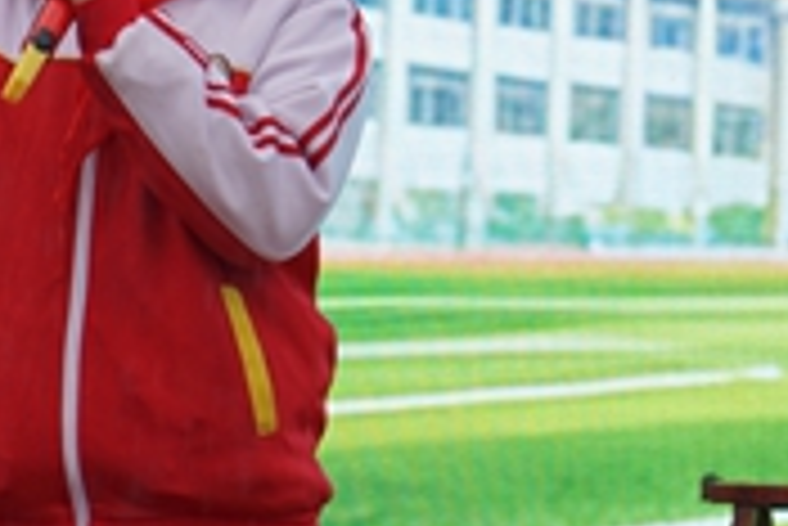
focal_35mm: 480
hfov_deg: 4.3
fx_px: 10515
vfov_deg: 2.9
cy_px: -330
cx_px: -5
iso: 100
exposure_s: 1/200
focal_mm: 105
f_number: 4
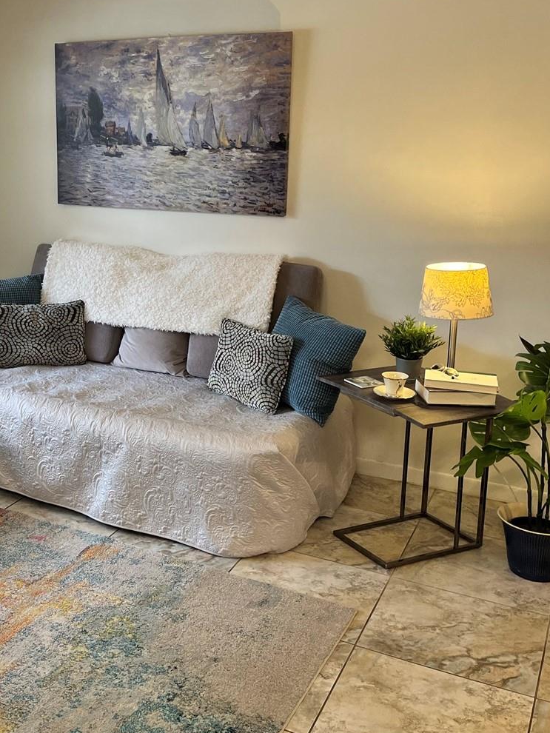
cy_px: 295
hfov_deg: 32.7
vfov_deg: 44.6
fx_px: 889
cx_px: 58
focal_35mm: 42
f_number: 1.6
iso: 64
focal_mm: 5.1
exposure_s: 1/60
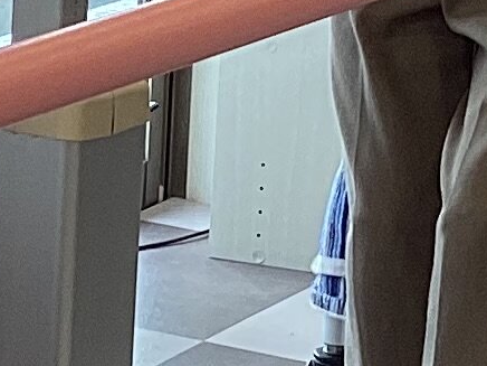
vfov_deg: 6.4
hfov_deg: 8.5
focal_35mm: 232
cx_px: 216
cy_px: -54
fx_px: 3264
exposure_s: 1/100
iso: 50
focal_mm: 3.3
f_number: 2.4
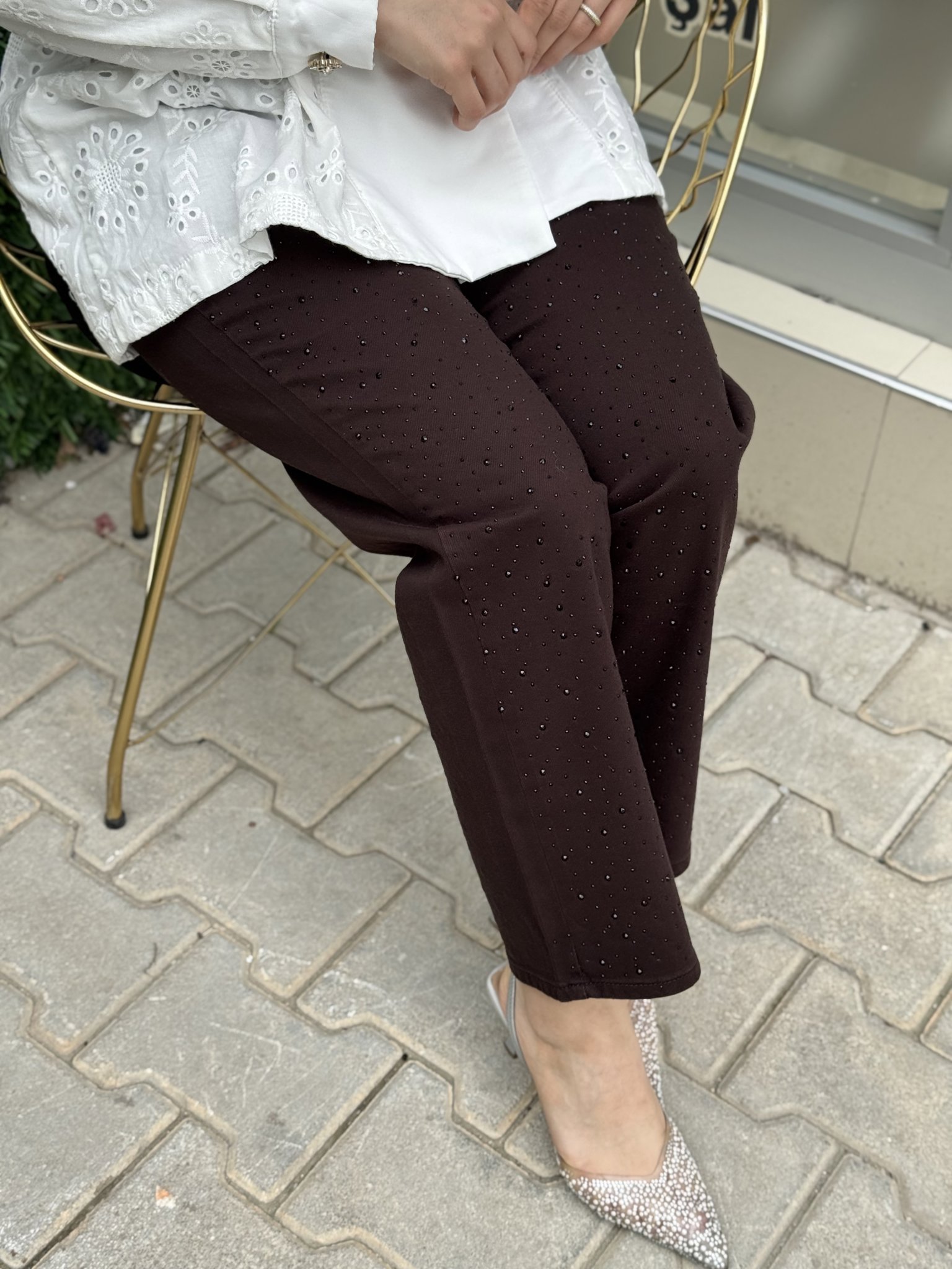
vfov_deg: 39.7
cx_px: 476
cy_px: 634
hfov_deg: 30.3
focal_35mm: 48
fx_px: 1760
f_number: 1.78
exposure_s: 1/1133
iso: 64
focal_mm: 6.76
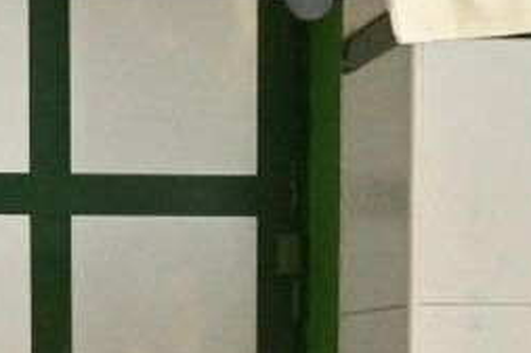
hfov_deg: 13.5
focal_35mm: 152
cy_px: 642
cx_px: 189
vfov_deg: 8.6
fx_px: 2239
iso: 2500
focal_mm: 16
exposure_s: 1/250
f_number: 3.5
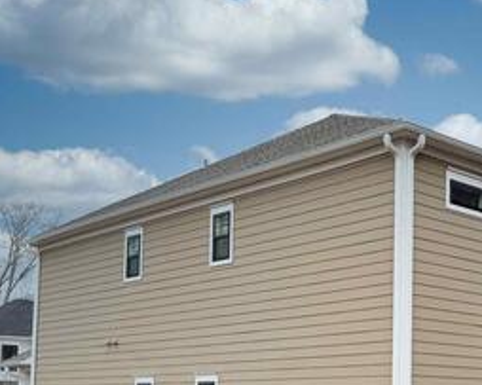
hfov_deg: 30.3
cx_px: 454
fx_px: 841
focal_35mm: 59
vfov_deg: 24.9
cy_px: 357
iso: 80
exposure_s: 1/2053
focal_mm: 6.76
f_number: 1.78
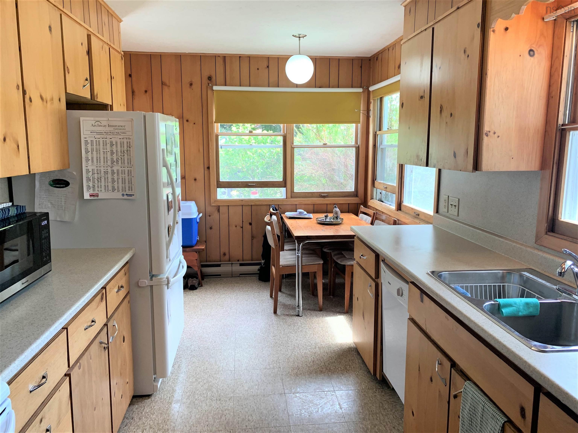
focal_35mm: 26
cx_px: 289
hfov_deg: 67.3
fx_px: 434
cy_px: 216
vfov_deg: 53.1
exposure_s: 1/120
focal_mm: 4.25
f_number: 1.8
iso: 80
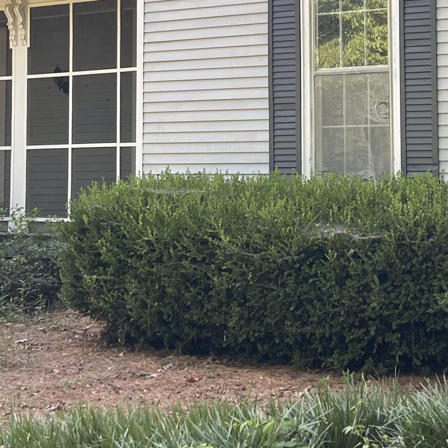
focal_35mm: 76
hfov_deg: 22.3
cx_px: 388
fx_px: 1113
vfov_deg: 22.2
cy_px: 47
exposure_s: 1/230
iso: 32
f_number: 1.6
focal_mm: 5.1
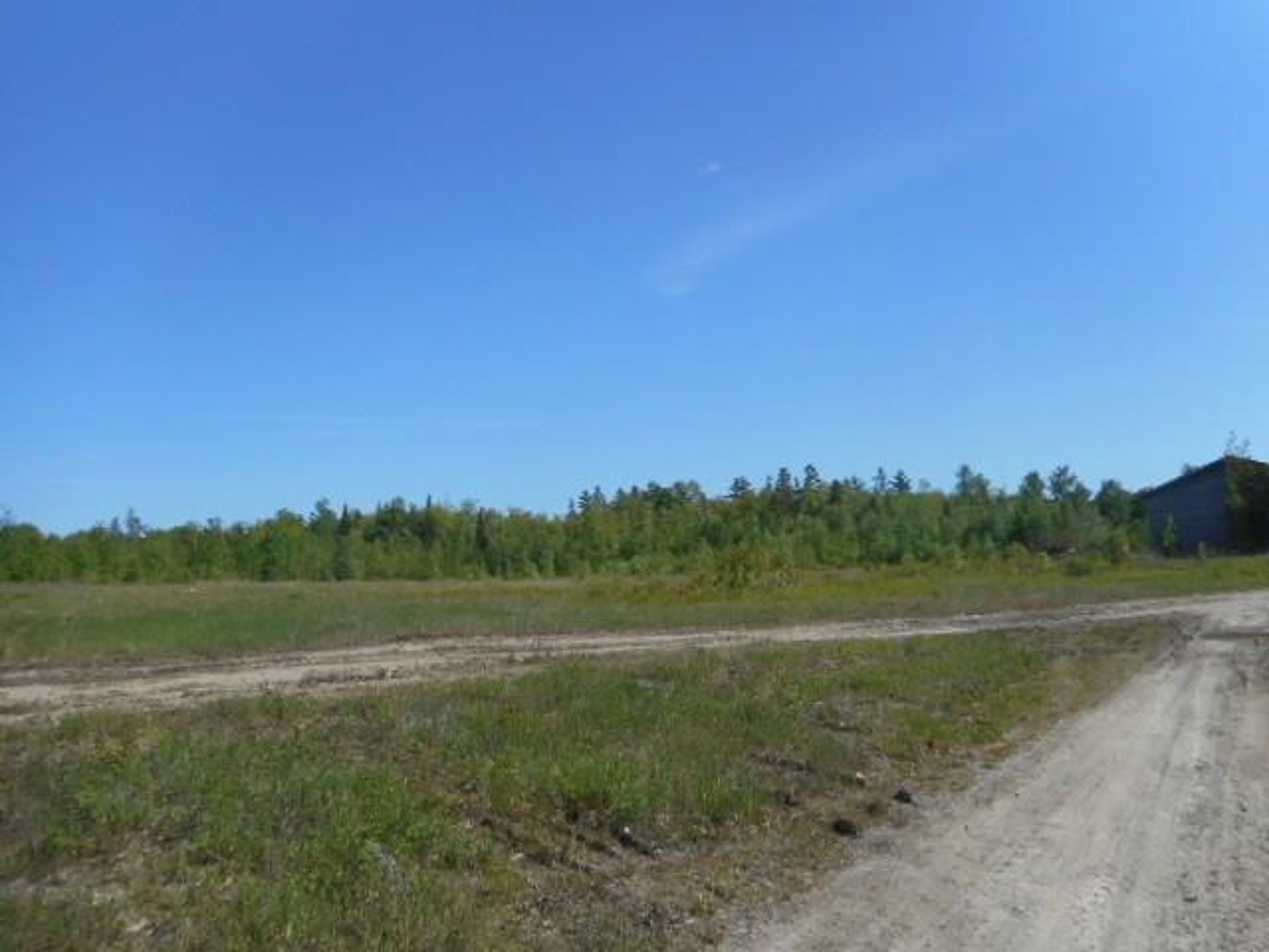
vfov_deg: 54.9
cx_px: 634
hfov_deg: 69.4
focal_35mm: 25
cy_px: 476
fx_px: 916
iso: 80
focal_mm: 4.5
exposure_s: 1/800
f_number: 3.7
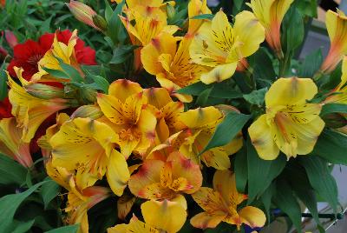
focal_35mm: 39
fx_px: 376
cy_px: 116
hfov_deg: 49.5
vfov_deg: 34.3
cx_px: 174
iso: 140
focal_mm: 26
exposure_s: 1/60
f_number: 8
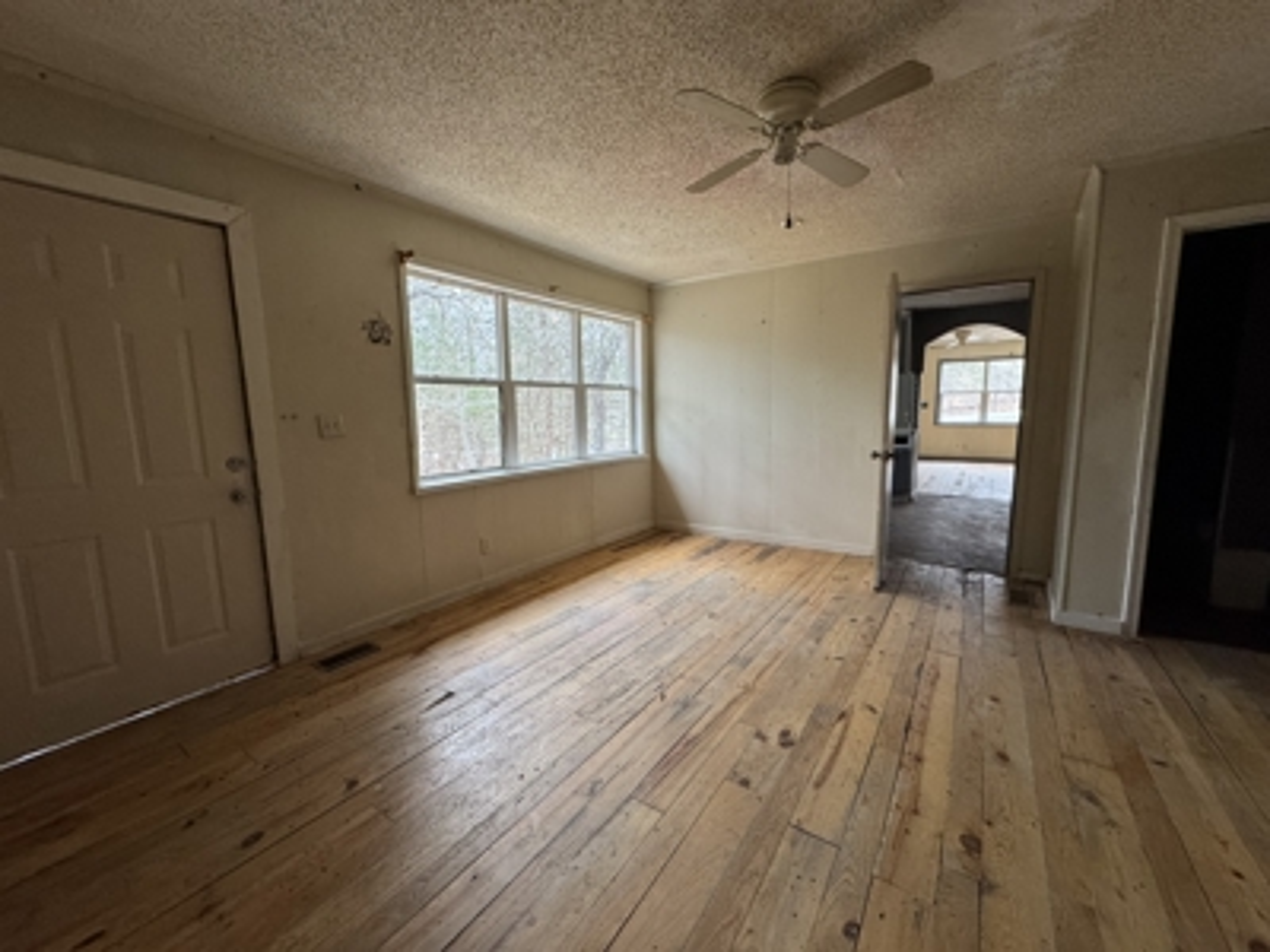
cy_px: 476
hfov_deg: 102.1
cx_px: 635
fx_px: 514
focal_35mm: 14
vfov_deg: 85.7
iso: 250
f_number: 2.2
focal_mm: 2.22
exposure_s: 1/99
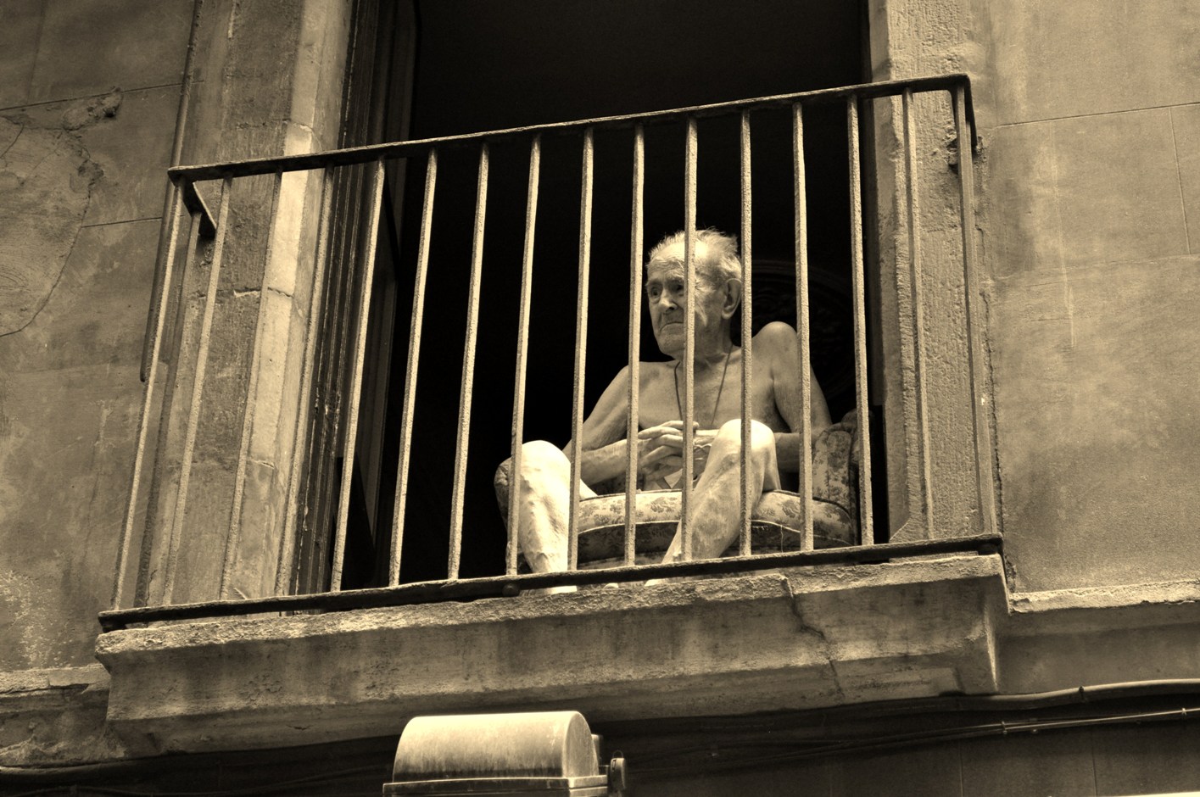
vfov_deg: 16.5
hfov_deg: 24.6
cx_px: 600
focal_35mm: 82
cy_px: 398
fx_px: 2747
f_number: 5.6
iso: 800
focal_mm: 55
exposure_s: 1/50
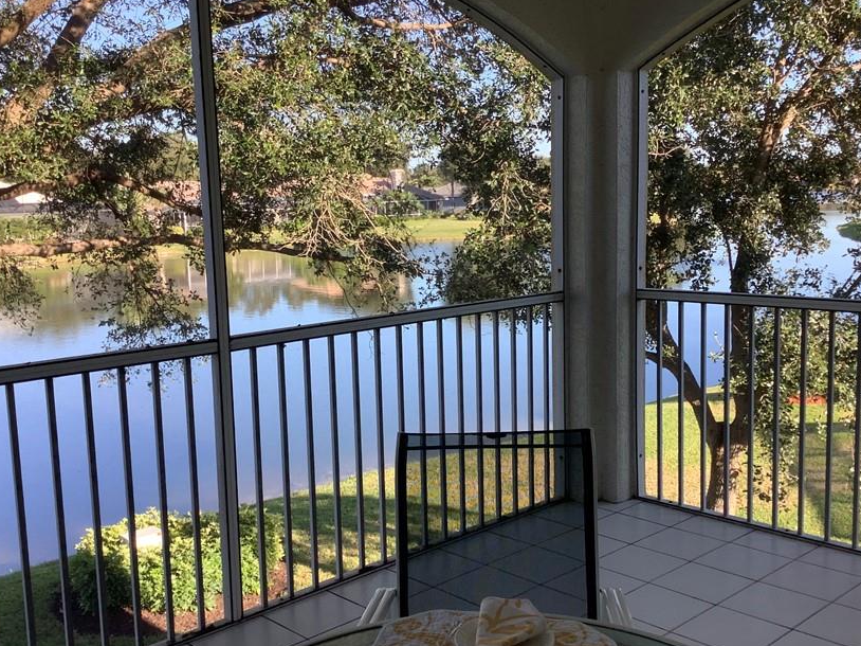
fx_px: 970
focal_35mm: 39
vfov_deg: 36.8
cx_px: 462
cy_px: 328
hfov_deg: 47.8
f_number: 2.4
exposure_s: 1/120
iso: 25
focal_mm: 3.3
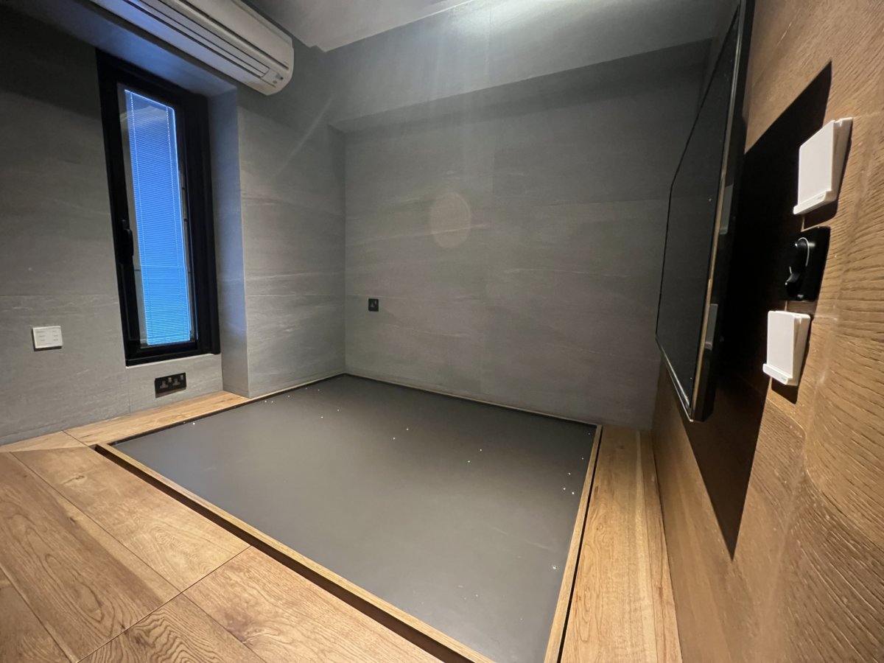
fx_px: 332
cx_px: 442
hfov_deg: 106.2
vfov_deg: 89.9
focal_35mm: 13
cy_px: 332
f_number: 1.8
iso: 1250
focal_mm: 1.57
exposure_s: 1/37
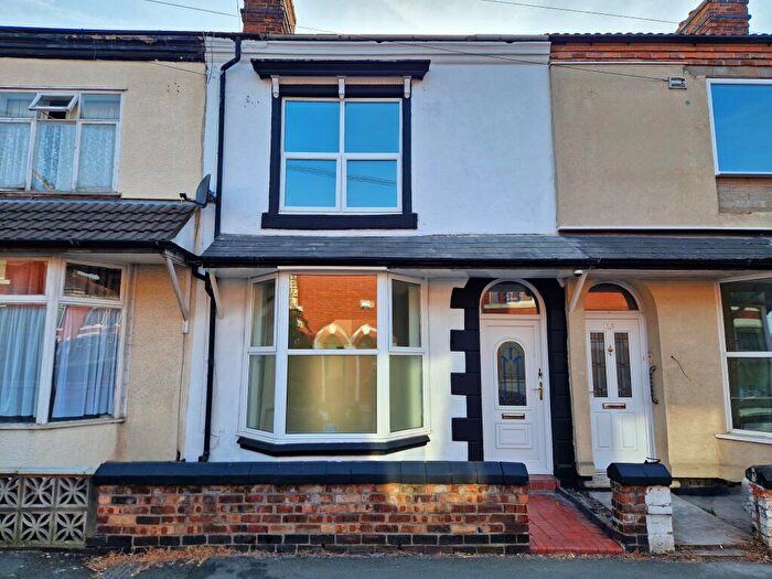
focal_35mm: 23
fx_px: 513
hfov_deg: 73.9
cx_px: 386
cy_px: 290
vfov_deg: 58.9
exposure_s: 1/588
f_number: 1.8
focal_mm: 5.4
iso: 50
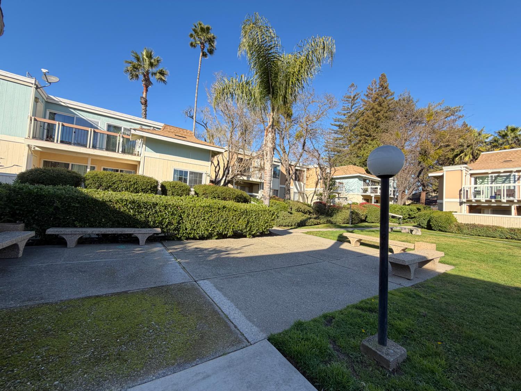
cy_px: 196
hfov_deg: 102.1
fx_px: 211
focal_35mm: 14
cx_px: 260
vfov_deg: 85.7
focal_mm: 2.22
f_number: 2.2
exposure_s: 1/243
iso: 40
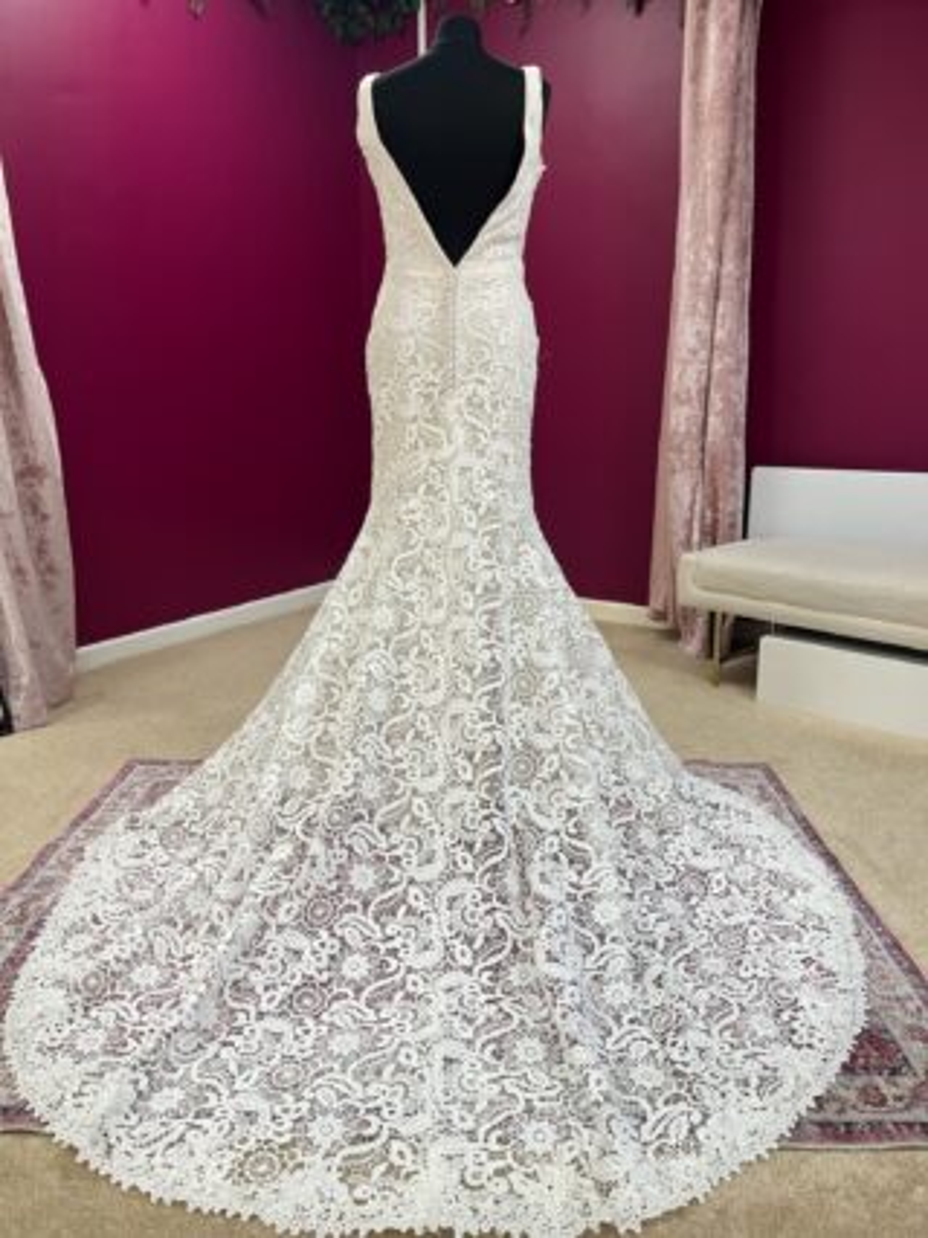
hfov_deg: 53.0
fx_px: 930
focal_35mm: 26
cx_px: 464
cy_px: 619
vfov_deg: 67.3
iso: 80
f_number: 1.6
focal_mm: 5.1
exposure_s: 1/100
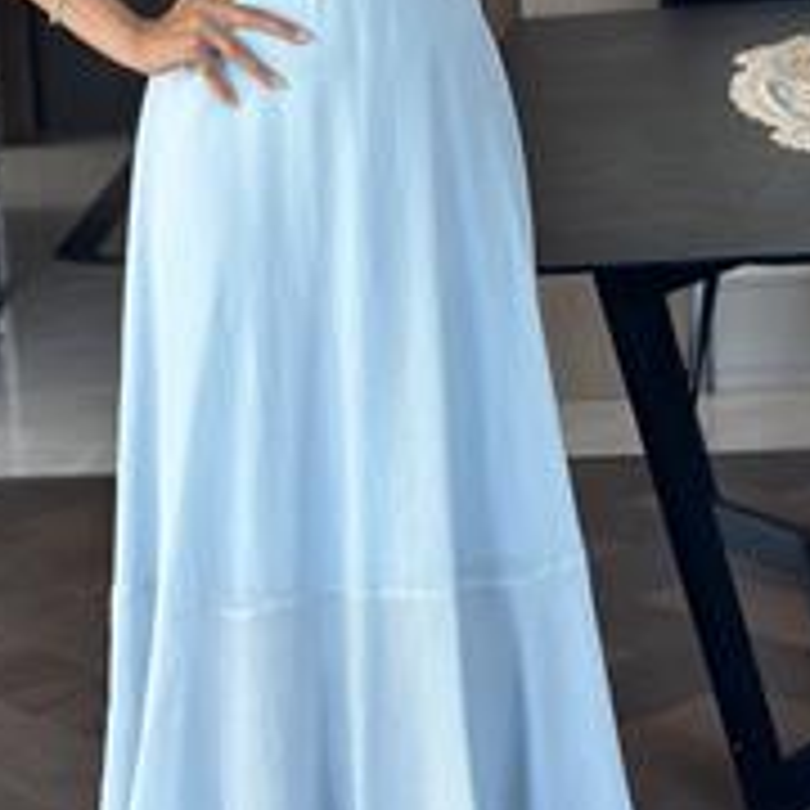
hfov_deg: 14.6
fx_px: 3150
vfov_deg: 14.6
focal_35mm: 119
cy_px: 248
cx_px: 320
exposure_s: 1/114
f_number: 1.78
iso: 125
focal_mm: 6.86
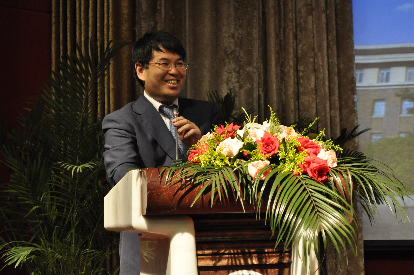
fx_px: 948
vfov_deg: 16.5
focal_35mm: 82
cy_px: 138
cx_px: 207
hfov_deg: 24.6
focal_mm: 55
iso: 1250
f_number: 5.6
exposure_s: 1/50
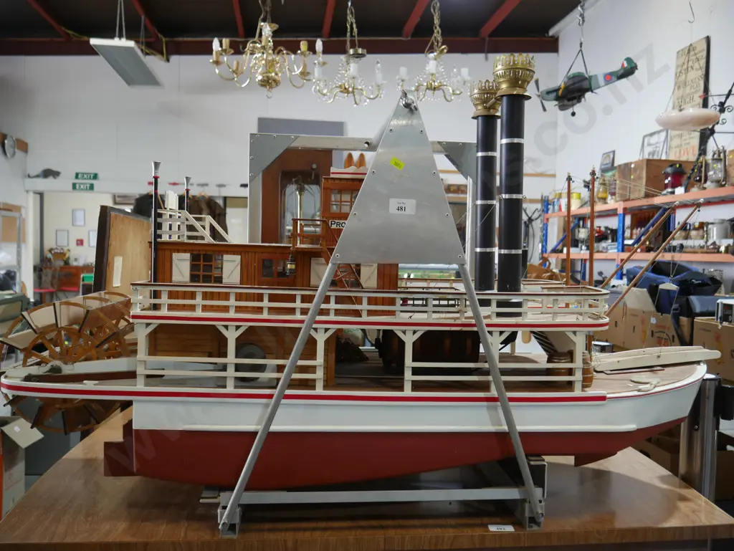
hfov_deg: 63.4
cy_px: 276
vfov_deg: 49.8
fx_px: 594
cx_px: 367
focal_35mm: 28
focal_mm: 14
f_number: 3.5
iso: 320
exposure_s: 1/60
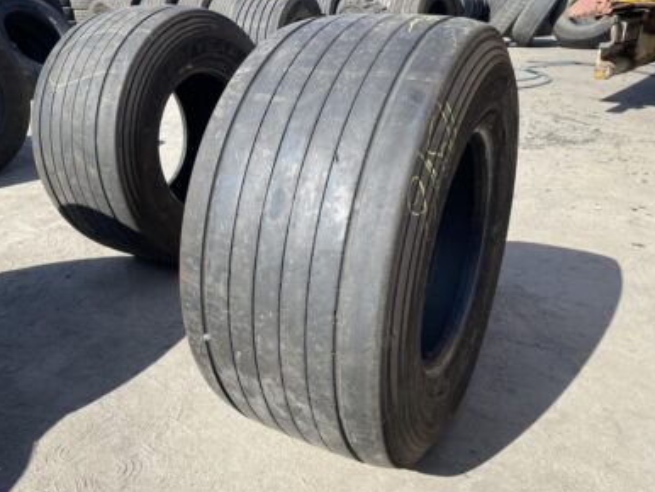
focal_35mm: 29
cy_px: 259
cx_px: 329
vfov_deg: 48.3
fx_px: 549
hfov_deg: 61.6
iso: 32
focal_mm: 4.2
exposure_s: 1/1742
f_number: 1.6
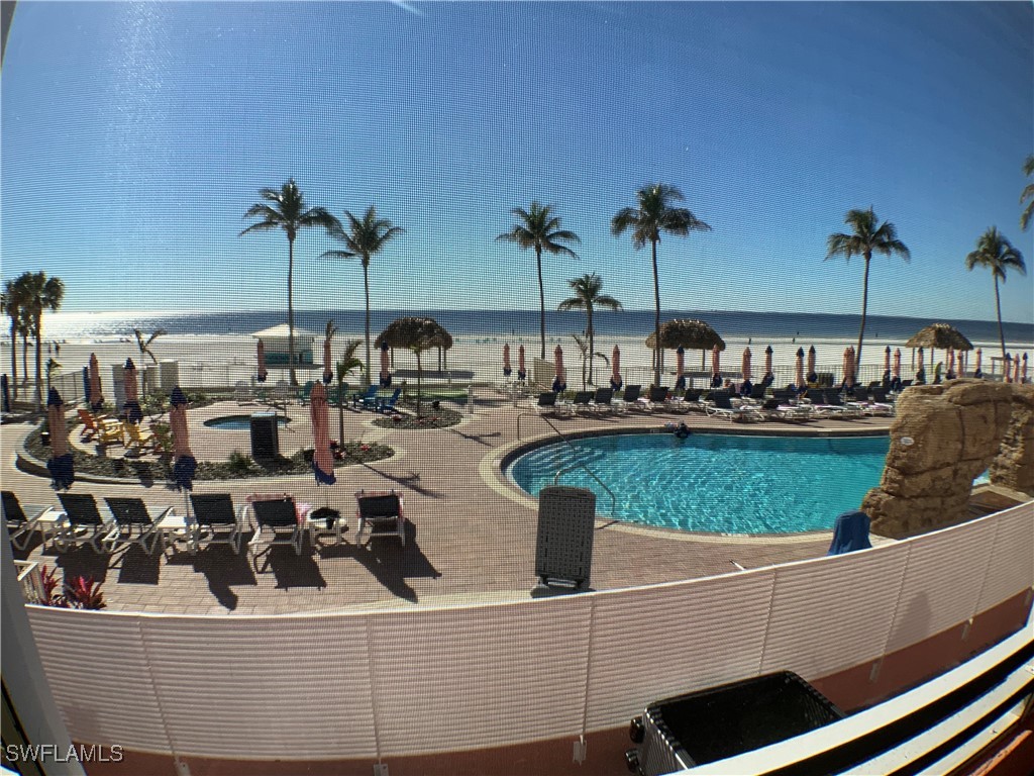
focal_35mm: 29
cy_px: 388
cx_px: 517
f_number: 1.8
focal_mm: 3
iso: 16
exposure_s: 1/2320
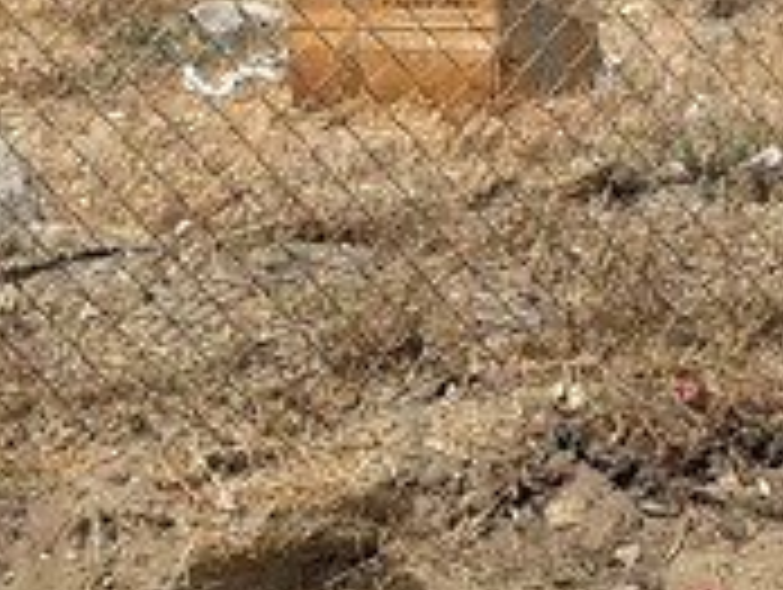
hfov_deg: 12.2
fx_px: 3466
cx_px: 1251
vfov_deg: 9.2
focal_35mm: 153
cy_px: -536
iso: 32
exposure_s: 1/5814
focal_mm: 4.2
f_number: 1.6
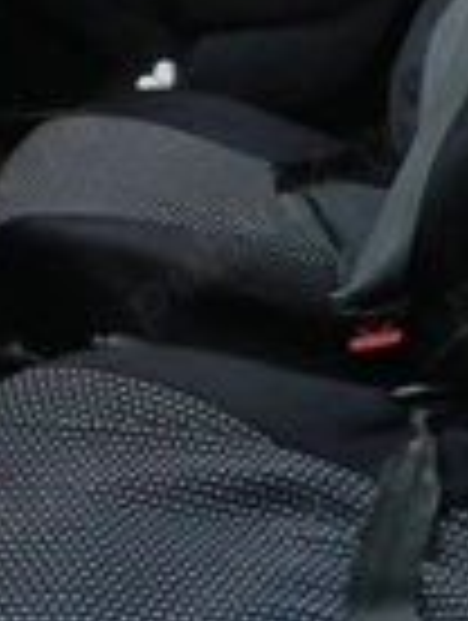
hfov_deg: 18.8
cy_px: -58
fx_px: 1402
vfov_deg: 23.5
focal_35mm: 78
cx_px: 112
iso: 1250
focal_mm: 3.98
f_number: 1.8
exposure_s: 1/16.7
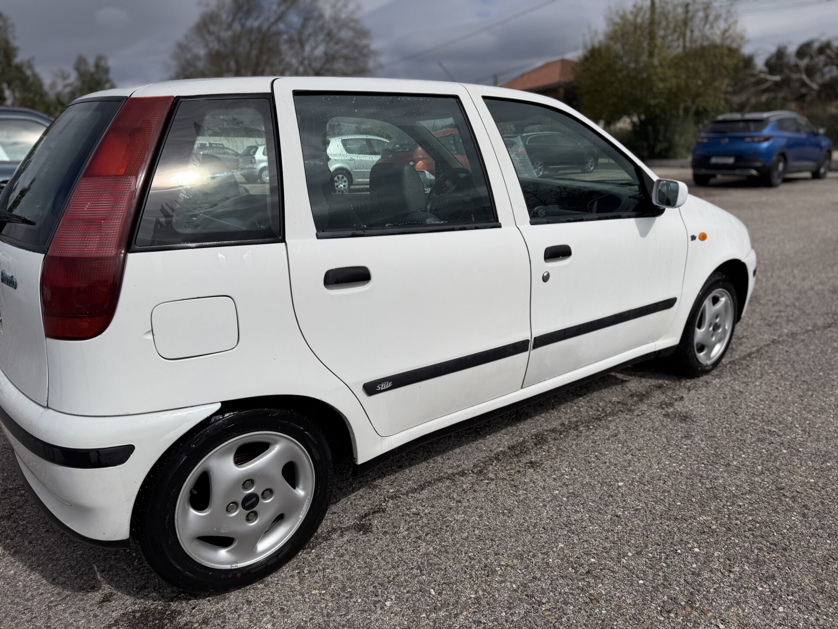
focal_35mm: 24
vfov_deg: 56.8
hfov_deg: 71.6
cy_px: 314
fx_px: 581
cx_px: 419
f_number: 1.78
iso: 80
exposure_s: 1/17544
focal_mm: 6.76
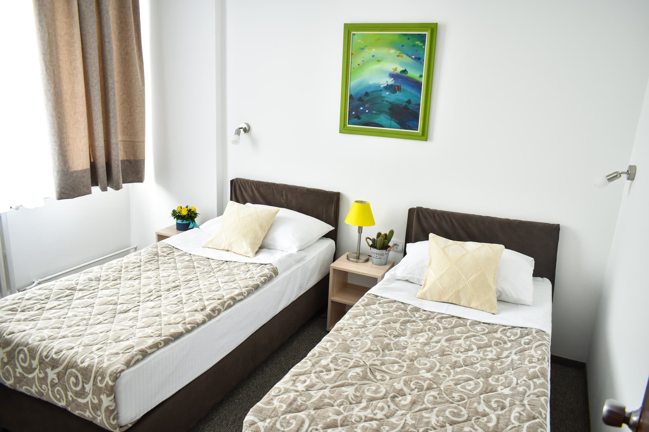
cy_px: 216
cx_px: 324
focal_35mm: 27
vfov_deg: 47.9
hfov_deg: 67.4
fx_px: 487
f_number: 4.5
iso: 400
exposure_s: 1/50
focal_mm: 18
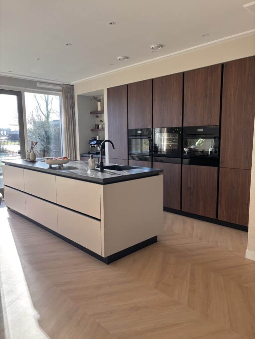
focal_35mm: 26
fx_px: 255
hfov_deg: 53.1
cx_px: 128
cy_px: 170
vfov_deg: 67.3
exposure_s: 1/121
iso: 80
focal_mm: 5.96
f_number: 1.6
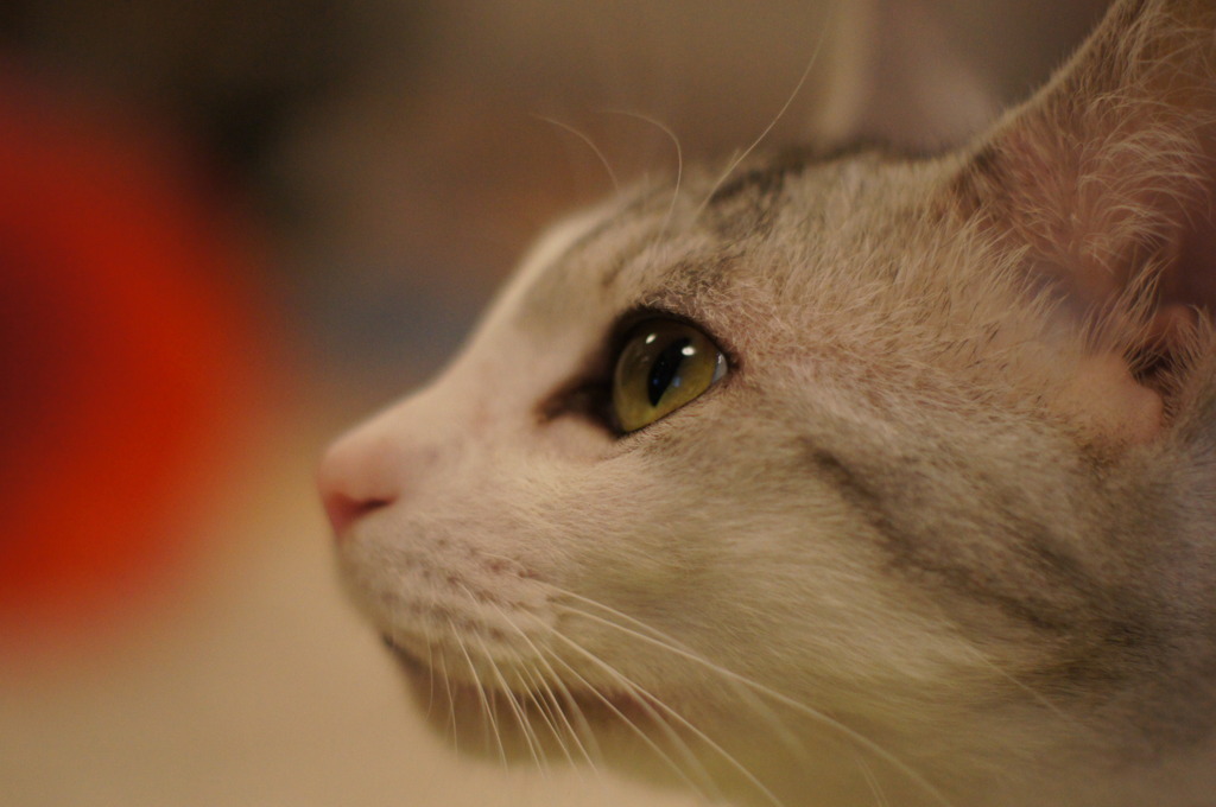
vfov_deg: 18.1
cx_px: 608
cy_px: 404
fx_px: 2530
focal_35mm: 75
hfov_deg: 27.0
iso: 1600
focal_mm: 50
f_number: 1.8
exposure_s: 1/640
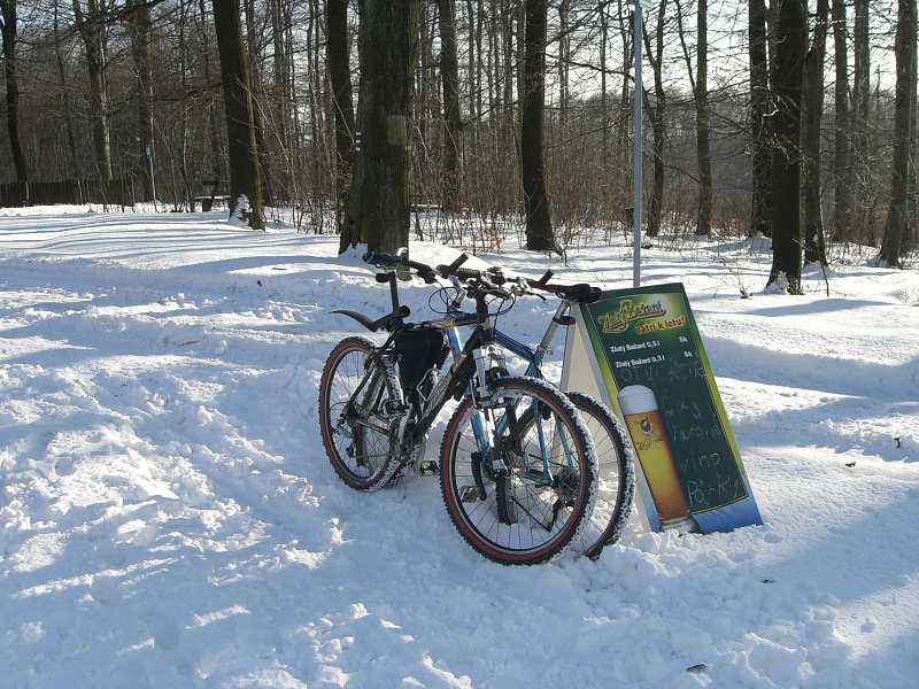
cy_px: 344
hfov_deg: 49.0
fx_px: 1009
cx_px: 460
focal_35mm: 38
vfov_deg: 37.7
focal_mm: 6.3
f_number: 4.4
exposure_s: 1/320
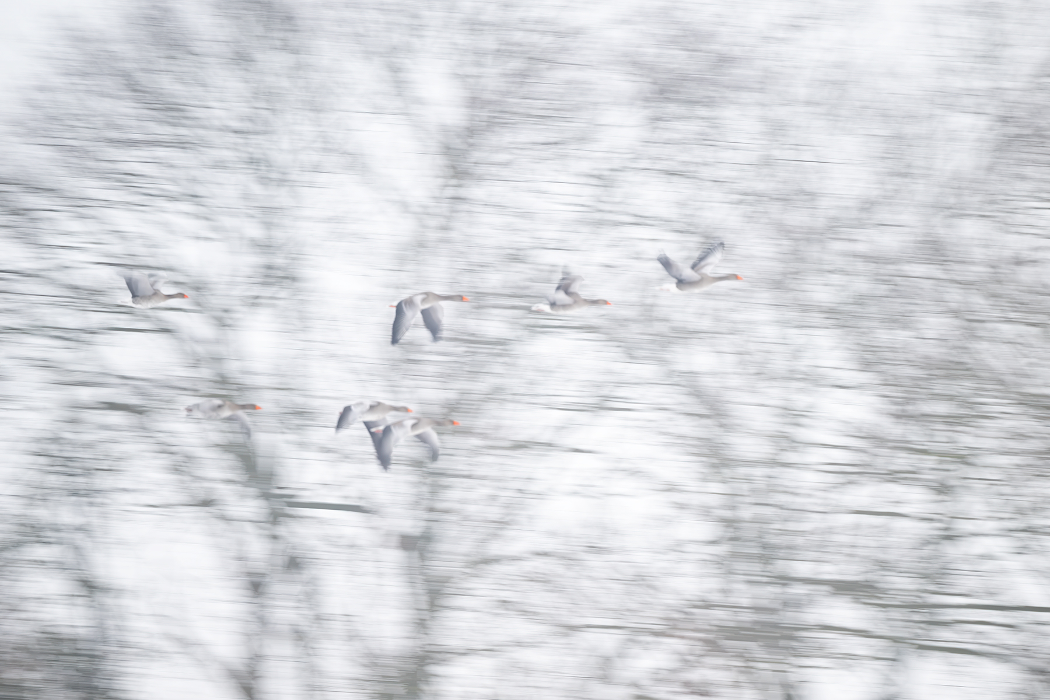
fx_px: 23332
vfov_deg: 1.7
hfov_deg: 2.6
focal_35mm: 800
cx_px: 525
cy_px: 350
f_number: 6.3
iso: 800
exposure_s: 1/40
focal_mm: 800
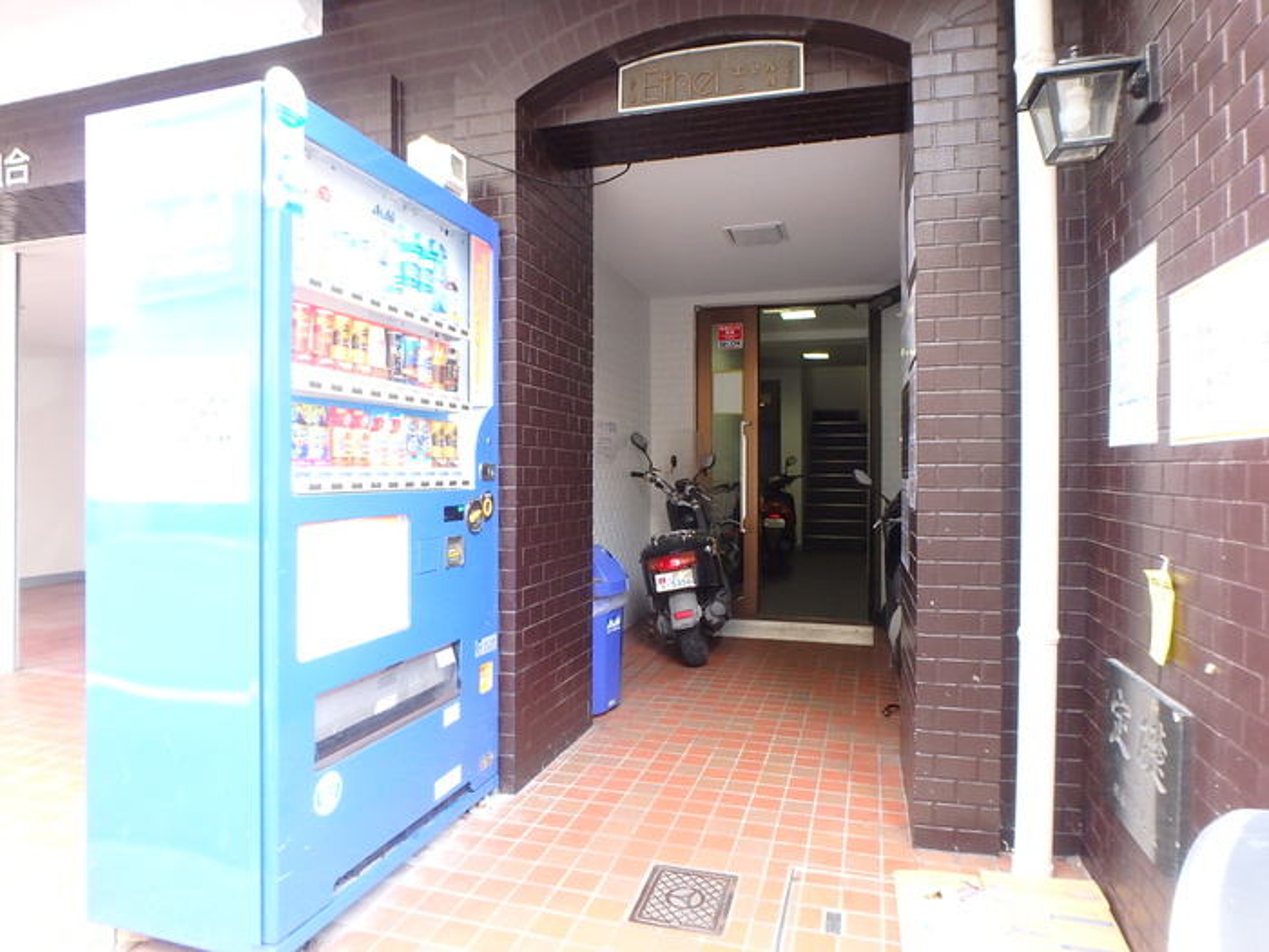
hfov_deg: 79.0
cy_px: 476
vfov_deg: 63.4
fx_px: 770
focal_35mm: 21
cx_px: 634
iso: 320
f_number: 3.5
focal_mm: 3.7
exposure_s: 1/30
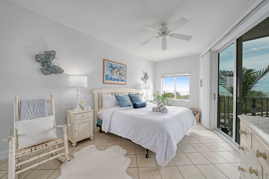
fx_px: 97
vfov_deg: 85.5
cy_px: 90
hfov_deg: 108.3
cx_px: 134
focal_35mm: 13
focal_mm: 13
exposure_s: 1/6
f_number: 10
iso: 160
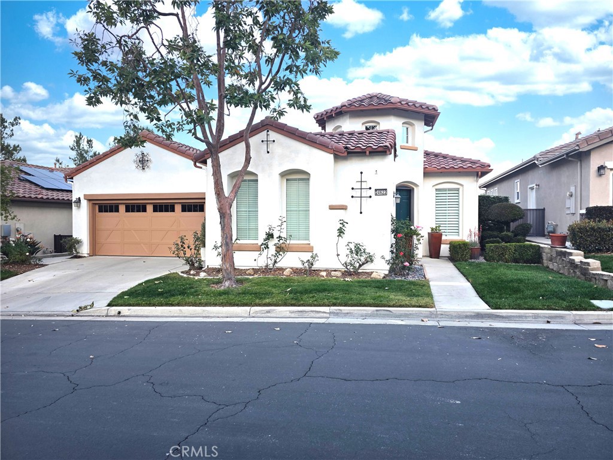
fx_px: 407
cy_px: 230
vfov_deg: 58.9
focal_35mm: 23
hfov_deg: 73.9
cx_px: 306
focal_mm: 6.3
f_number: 1.7
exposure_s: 1/1336
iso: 80
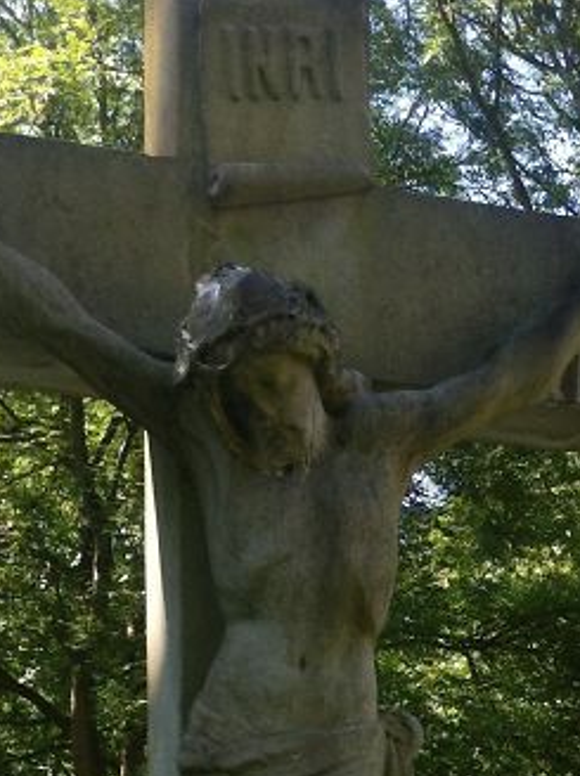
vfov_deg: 18.2
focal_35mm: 100
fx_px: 2240
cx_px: 471
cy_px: 1028
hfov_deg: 14.7
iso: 80
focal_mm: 3.85
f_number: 2.8
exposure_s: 1/347
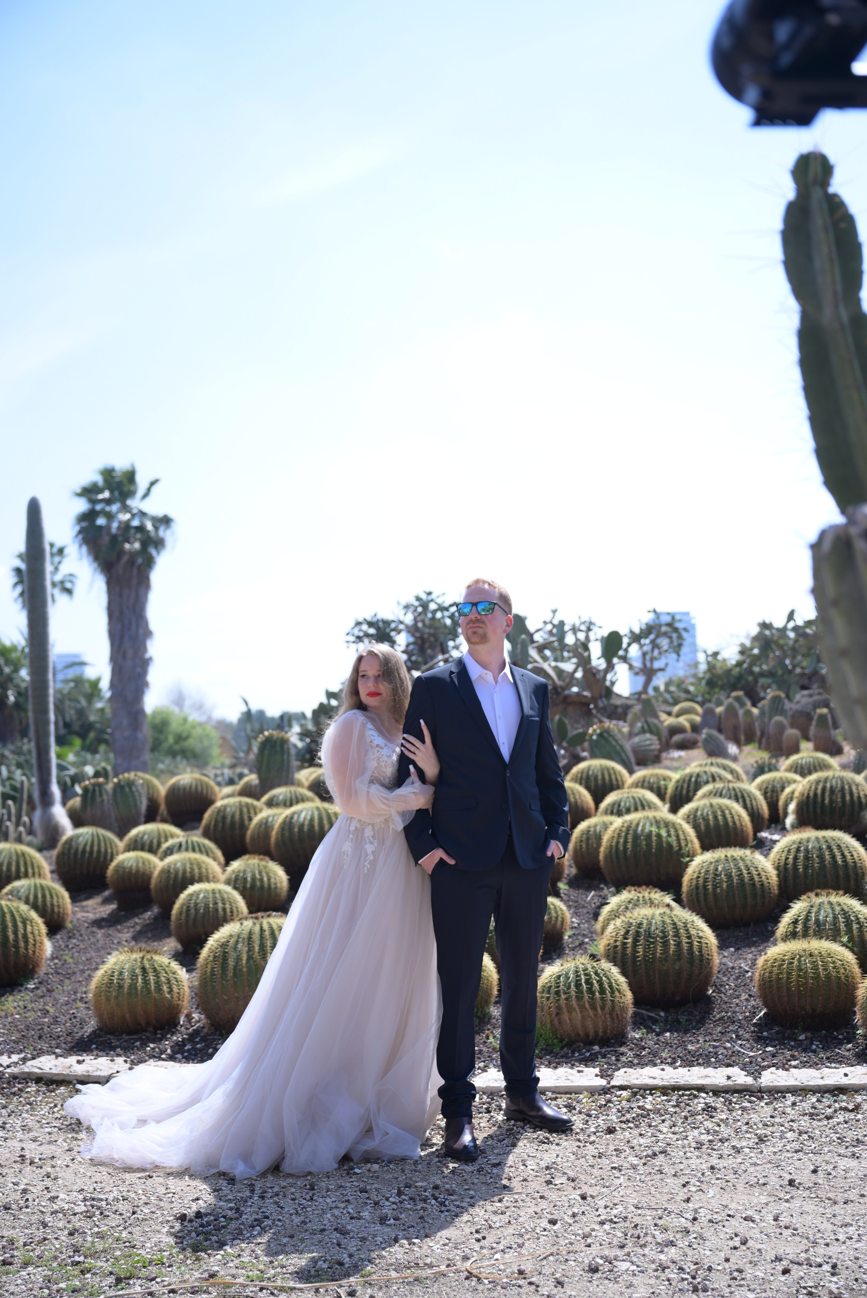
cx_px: 434
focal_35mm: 39
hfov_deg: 34.2
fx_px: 1407
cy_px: 649
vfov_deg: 49.5
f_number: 3.2
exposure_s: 1/1000
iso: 100
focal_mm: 39
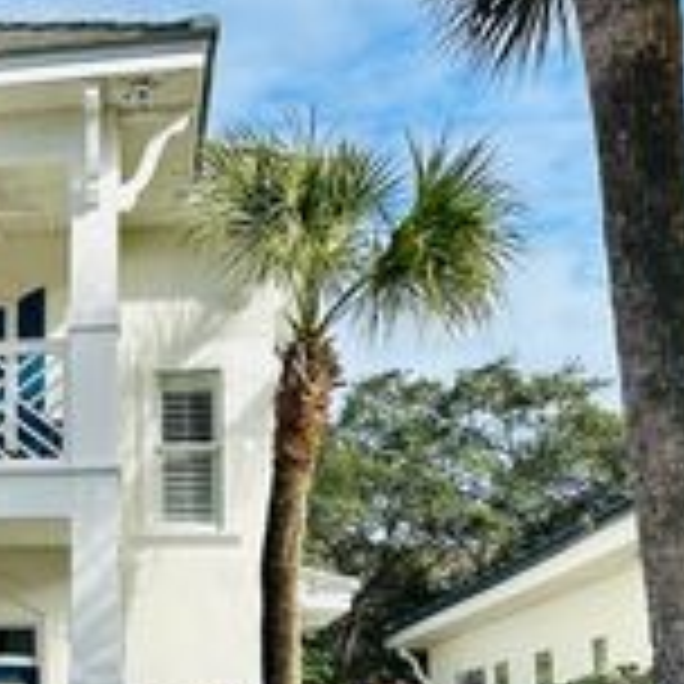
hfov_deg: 21.3
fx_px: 1565
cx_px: -306
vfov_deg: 24.4
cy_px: 515
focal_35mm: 70
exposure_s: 1/3472
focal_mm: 6.86
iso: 80
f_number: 1.78
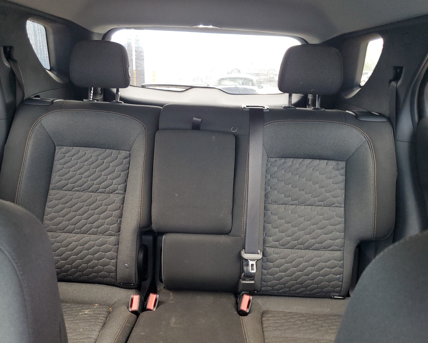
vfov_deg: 51.5
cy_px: 175
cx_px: 203
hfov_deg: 62.2
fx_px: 355
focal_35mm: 28
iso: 145
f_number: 1.5
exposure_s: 1/60.2
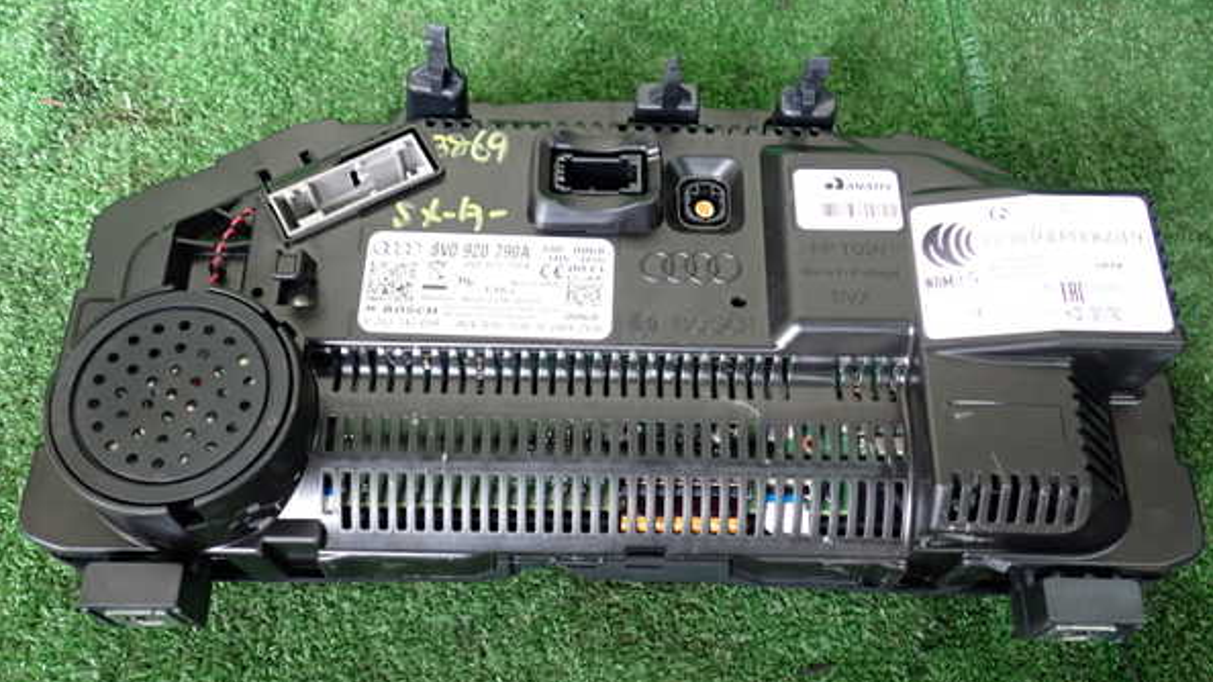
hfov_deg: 59.5
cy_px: 372
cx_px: 611
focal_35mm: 33
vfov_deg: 35.6
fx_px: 1061
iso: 250
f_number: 2.3
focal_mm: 5.4
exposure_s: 1/30
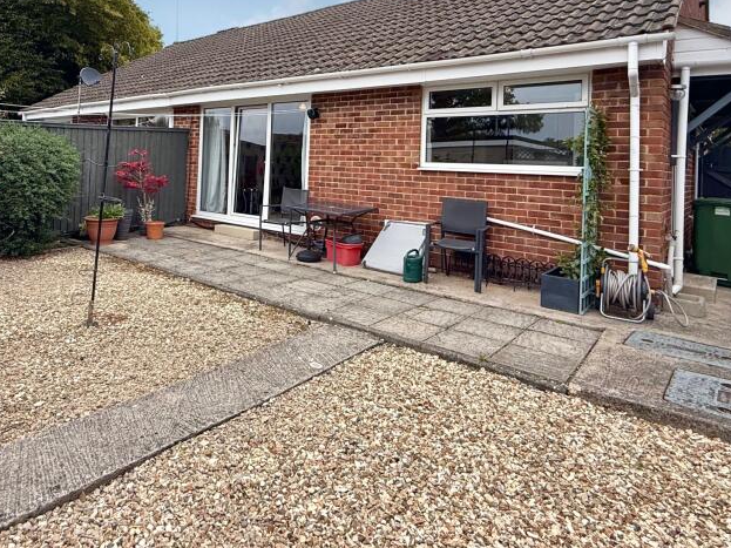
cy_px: 155
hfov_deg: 72.5
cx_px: 268
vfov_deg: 56.7
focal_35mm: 23
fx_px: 486
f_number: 2.2
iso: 64
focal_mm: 2.22
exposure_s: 1/228
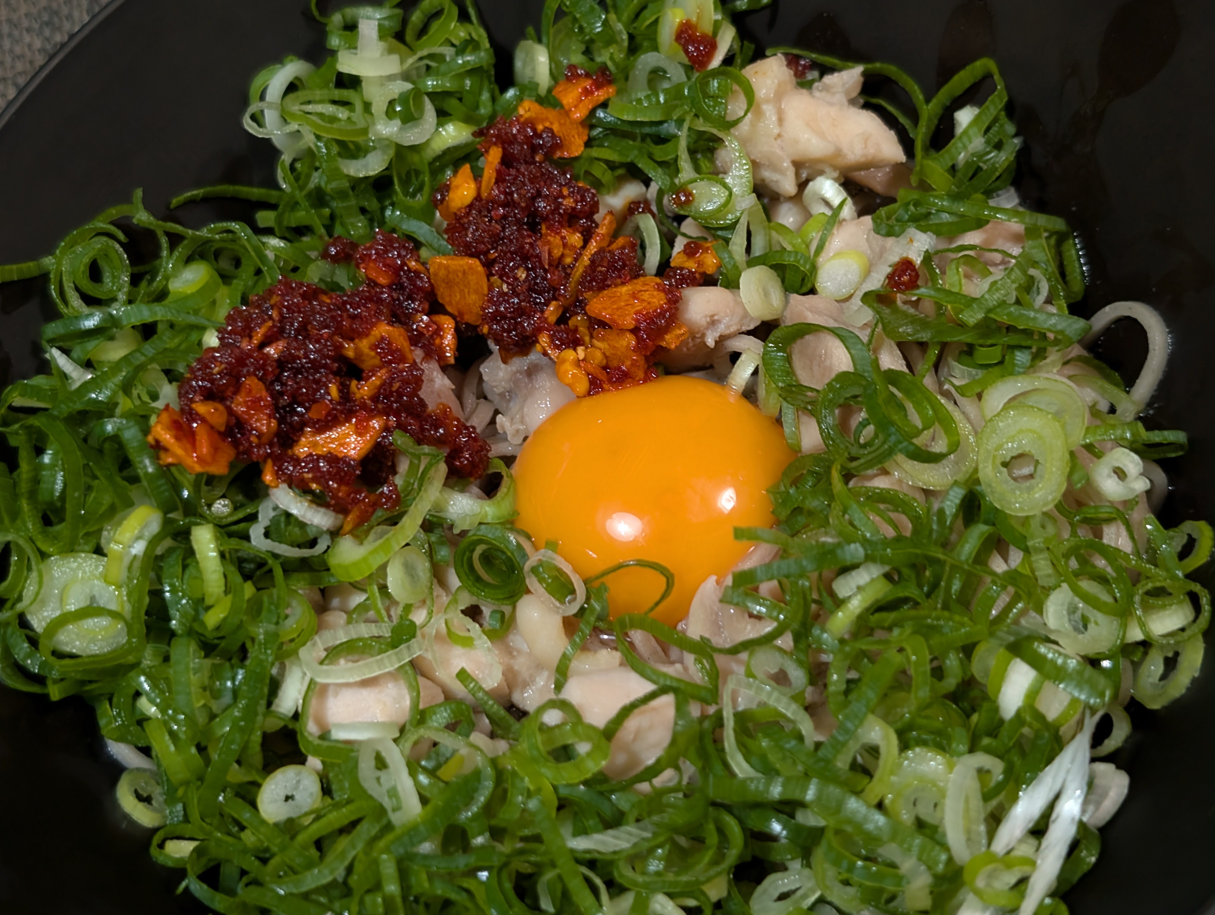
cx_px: 608
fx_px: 1722
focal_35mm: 49
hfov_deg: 38.9
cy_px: 458
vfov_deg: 29.7
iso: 232
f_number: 1.68
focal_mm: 6.9
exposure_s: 1/23.8
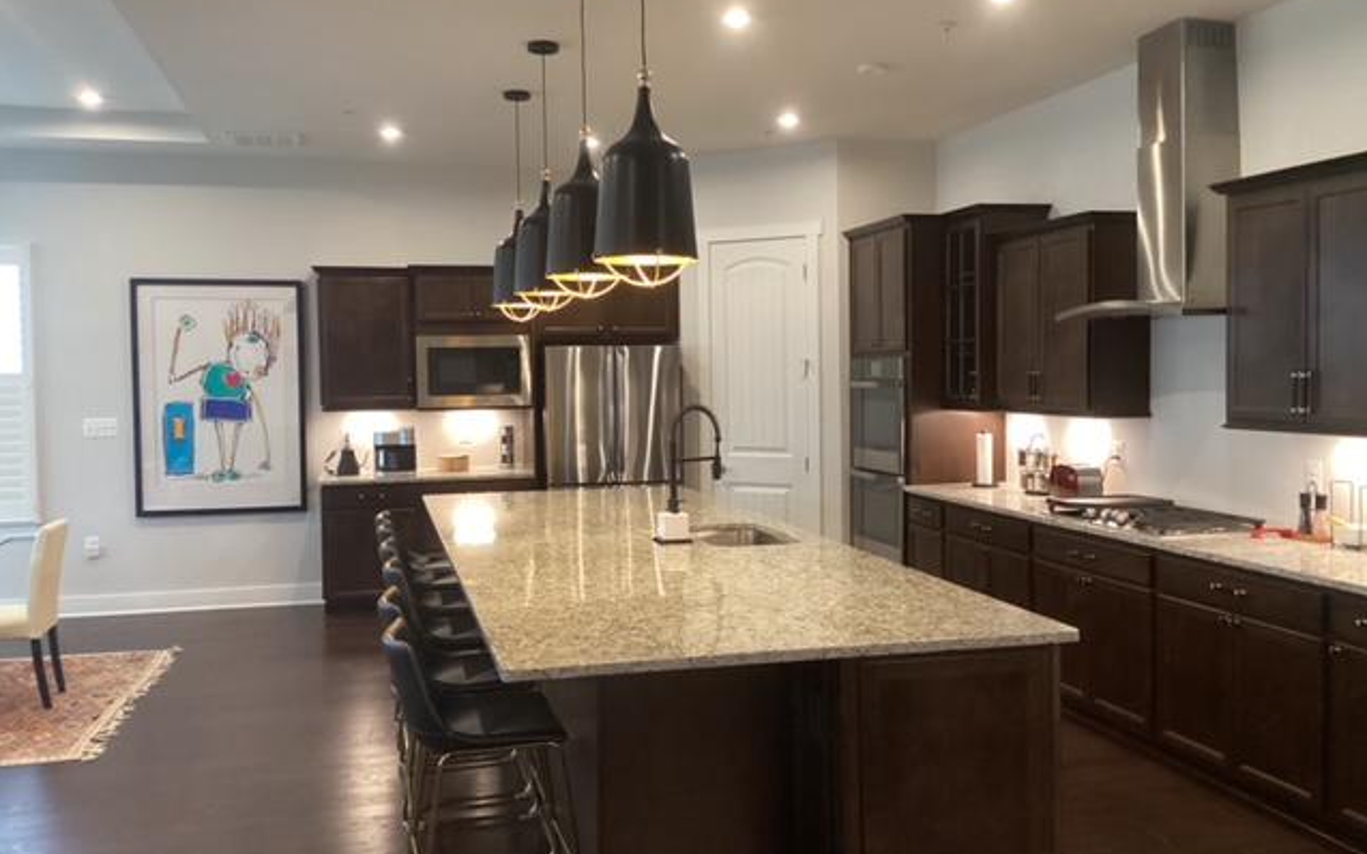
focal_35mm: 33
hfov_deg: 58.1
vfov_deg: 38.3
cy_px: 423
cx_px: 682
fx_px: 1229
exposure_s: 1/60
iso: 250
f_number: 2.4
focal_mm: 3.3
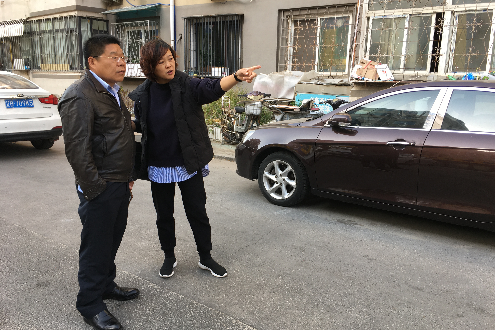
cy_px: 174
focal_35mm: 31
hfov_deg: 60.3
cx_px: 250
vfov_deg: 42.3
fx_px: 426
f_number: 2.2
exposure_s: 1/123
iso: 25
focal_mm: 4.15
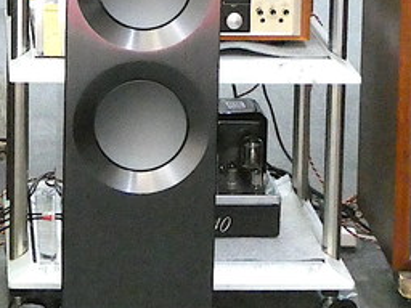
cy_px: -99
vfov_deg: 8.8
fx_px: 1959
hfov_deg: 11.8
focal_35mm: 165
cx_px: -37
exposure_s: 1/50
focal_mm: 7.8
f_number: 3.9
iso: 1600
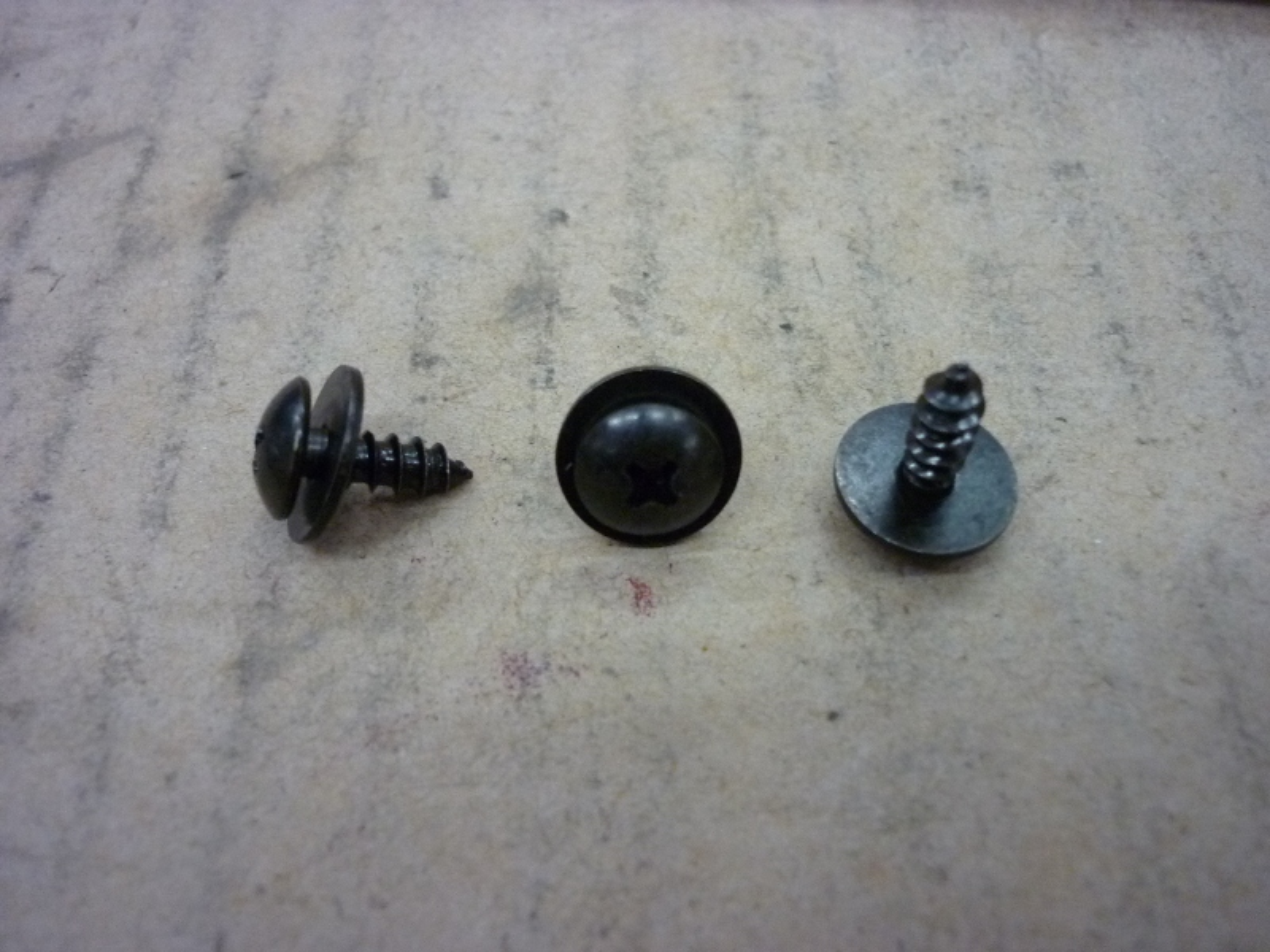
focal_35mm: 33
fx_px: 1211
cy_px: 476
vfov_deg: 42.9
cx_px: 635
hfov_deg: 55.4
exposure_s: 1/20
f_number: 2.8
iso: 400
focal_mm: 5.5
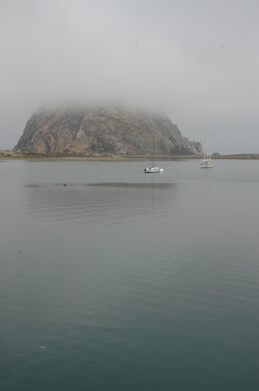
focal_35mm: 51
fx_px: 552
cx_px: 130
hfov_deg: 26.4
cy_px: 196
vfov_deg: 38.9
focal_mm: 34
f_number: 11
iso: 200
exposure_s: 1/320
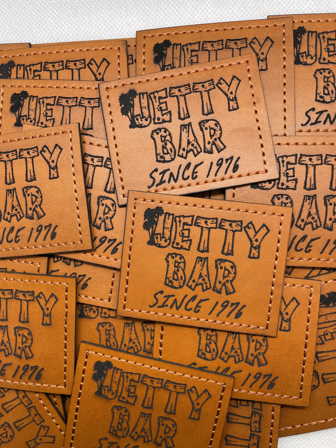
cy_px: 224
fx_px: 336
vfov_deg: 67.3
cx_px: 168
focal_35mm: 26
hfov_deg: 53.1
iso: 100
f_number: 1.6
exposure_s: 1/101
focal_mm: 4.2
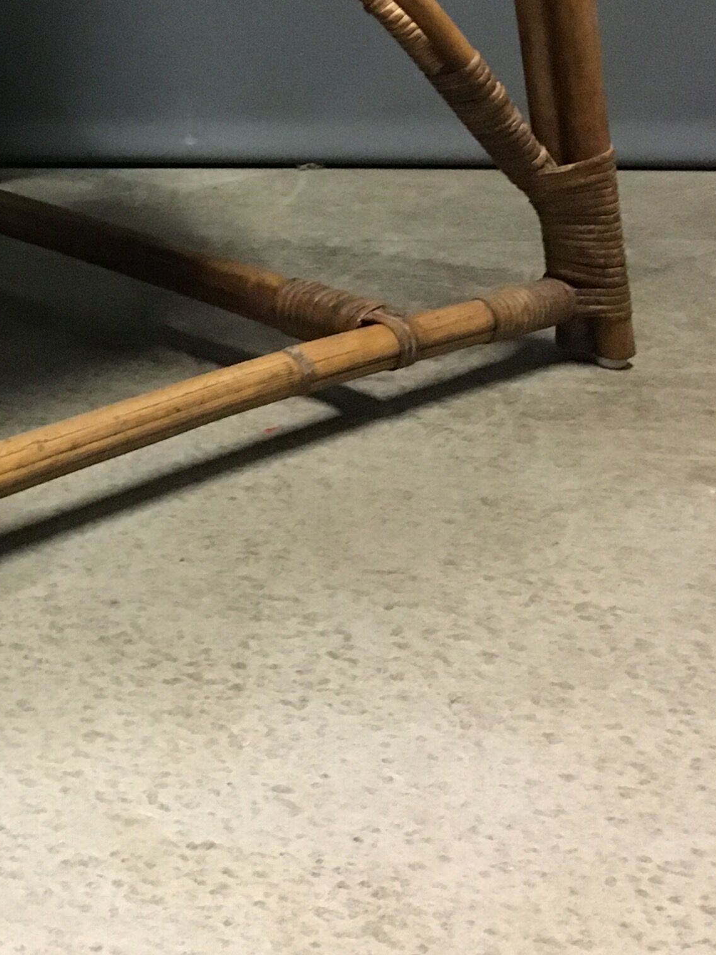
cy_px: -136
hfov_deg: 18.0
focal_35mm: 77
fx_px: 2124
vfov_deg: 23.5
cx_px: -196
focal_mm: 4.15
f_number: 2.2
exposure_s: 1/17
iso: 250
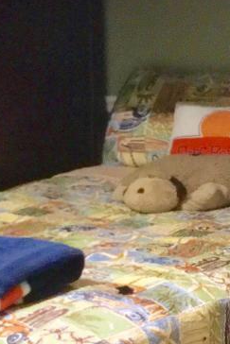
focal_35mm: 113
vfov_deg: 18.1
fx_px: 1082
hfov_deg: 12.0
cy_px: 132
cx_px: 240
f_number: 2.2
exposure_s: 1/15
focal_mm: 4.15
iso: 320
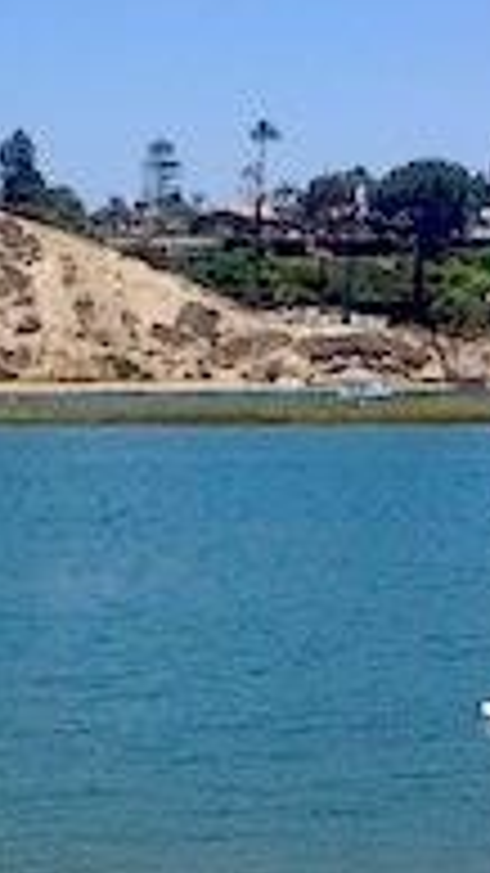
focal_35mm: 104
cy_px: 810
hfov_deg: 11.4
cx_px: -92
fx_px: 2404
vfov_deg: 20.1
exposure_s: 1/2849
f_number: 2.2
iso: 25
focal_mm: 4.15
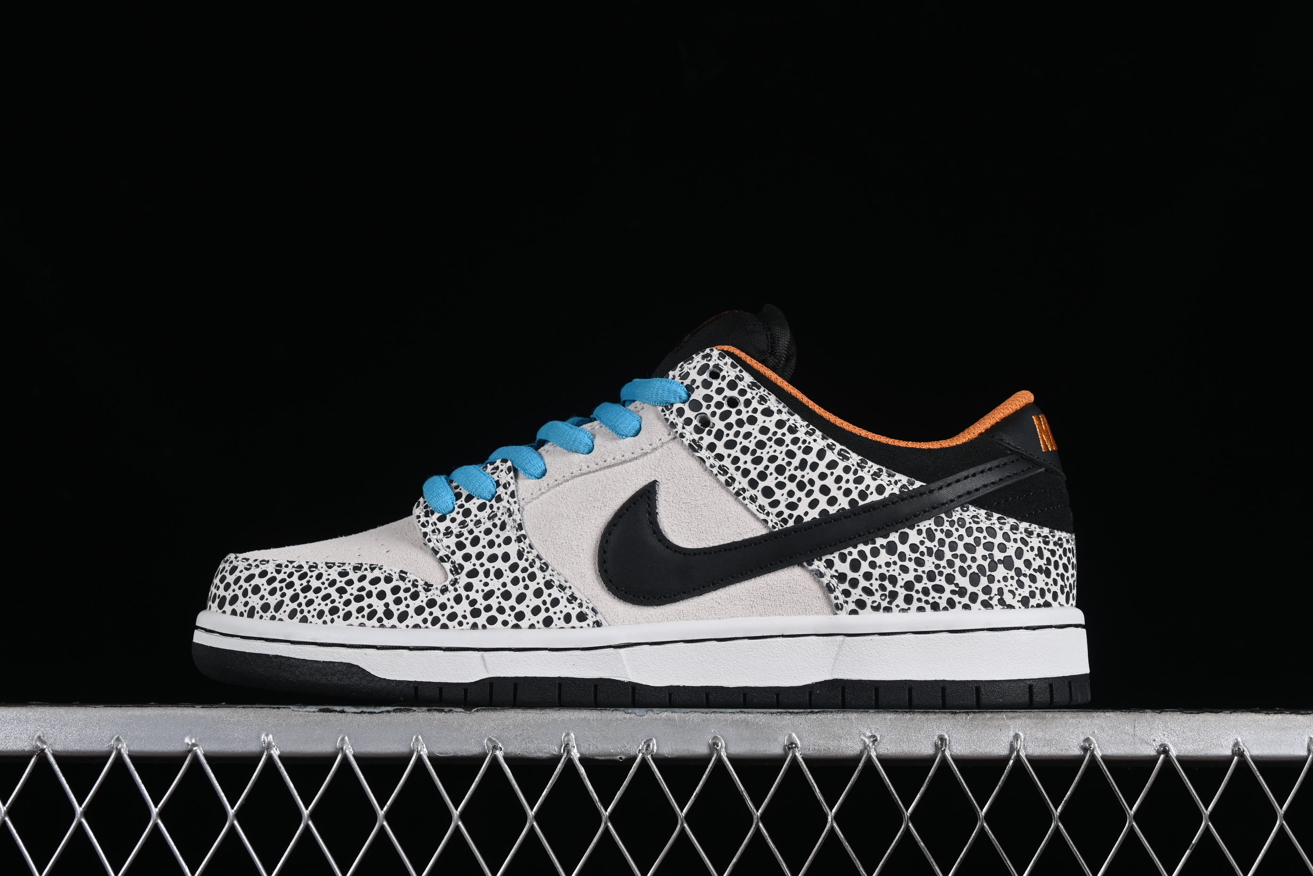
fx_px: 2735
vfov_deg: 18.2
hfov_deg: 27.0
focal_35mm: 75
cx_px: 656
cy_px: 438
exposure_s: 1/80
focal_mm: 50
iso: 160
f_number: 8
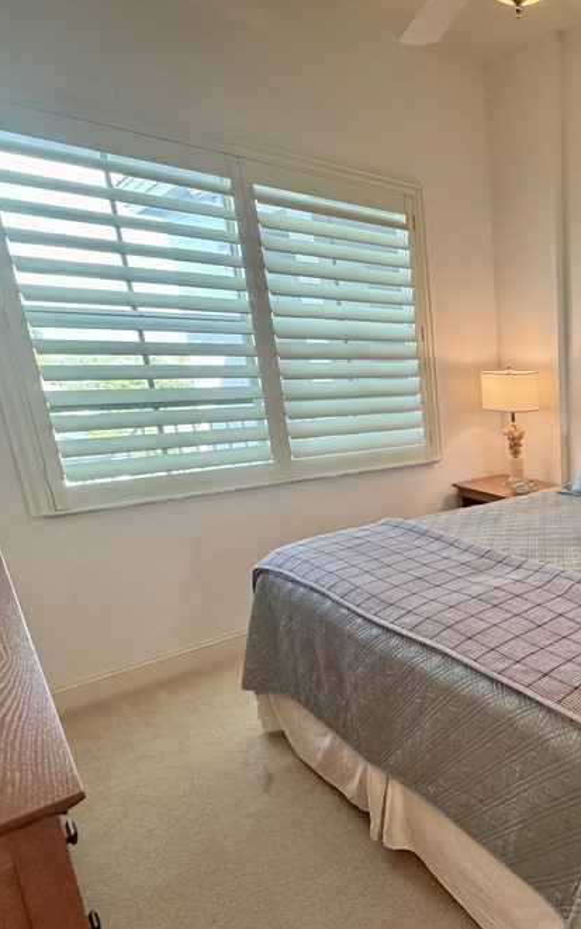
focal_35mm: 23
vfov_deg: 76.9
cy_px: 514
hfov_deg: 43.6
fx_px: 583
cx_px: 606
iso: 320
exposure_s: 1/120
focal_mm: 2.22
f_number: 2.2
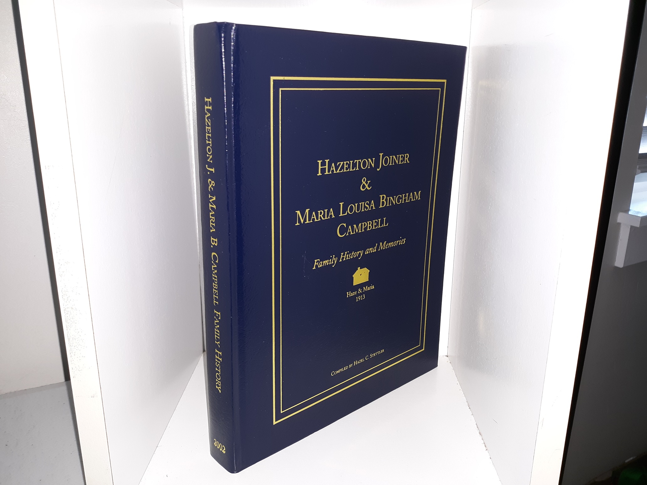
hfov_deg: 63.4
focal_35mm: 28
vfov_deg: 49.7
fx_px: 523
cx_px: 324
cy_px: 242
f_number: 1.7
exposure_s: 1/40
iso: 50
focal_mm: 3.7
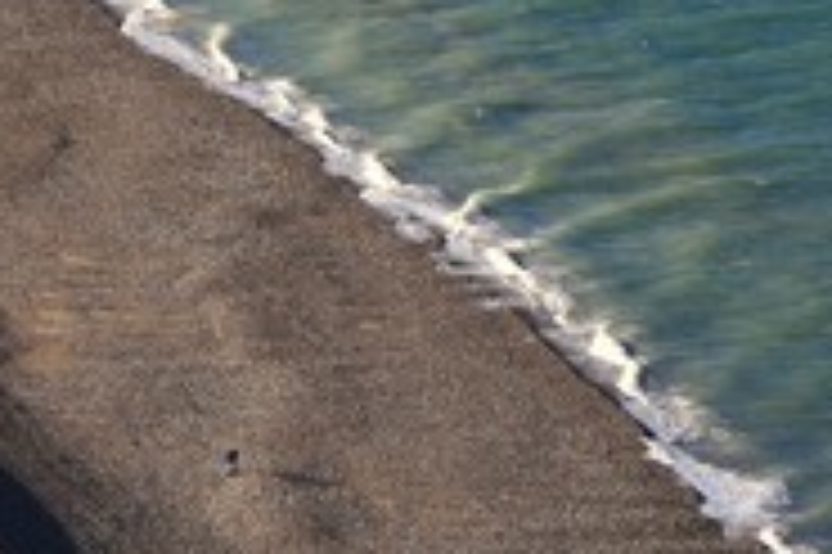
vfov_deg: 3.0
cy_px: 36
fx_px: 10506
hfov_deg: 4.5
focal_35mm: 455
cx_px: 9
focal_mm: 200
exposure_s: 1/250
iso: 200
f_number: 10
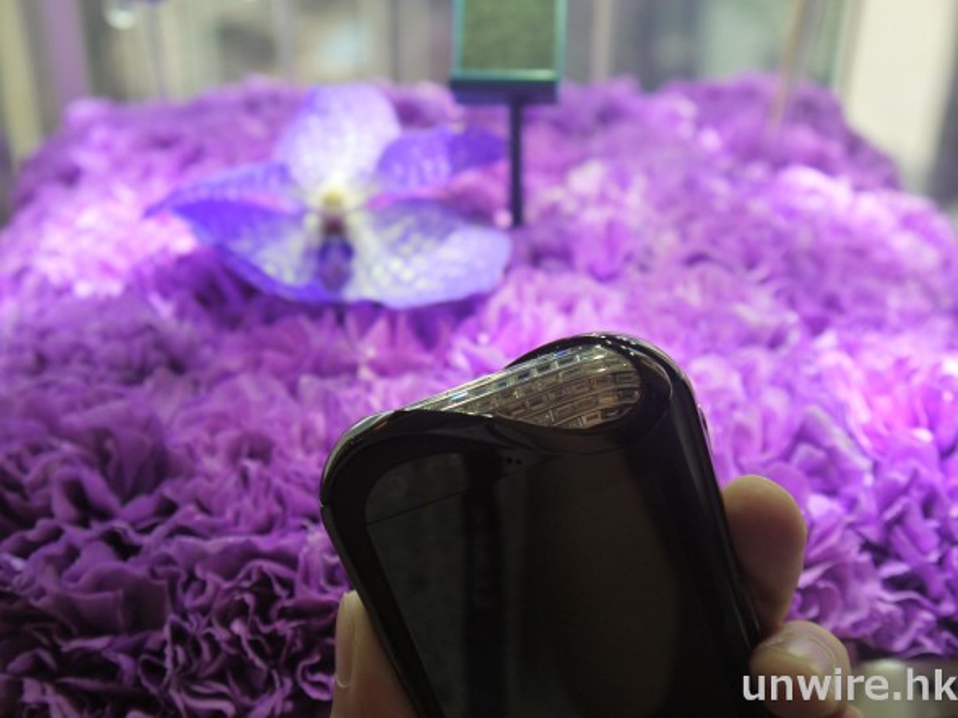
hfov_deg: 38.2
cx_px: 479
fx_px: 1383
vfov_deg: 29.1
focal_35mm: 50
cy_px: 359
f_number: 4.6
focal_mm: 25
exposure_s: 1/60
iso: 250
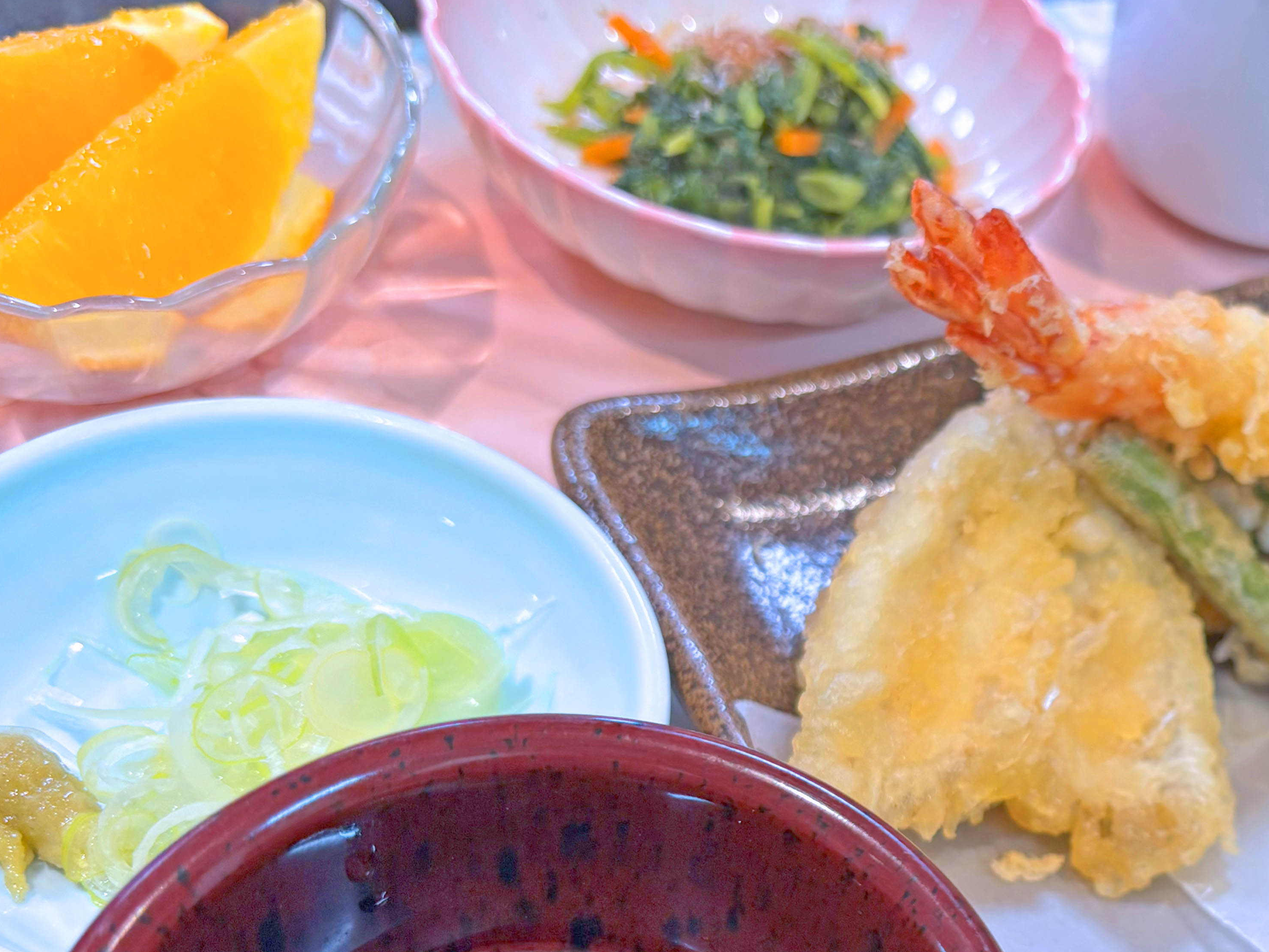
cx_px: 1102
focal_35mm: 50
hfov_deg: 36.2
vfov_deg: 28.6
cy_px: 731
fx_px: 1833
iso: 80
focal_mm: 5.96
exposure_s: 1/100
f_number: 1.6
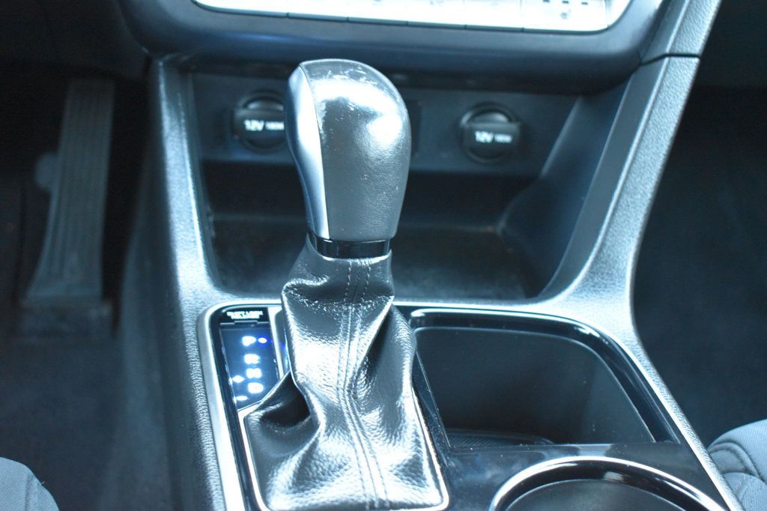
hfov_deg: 38.9
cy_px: 256
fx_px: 1086
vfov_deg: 26.5
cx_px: 384
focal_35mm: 51
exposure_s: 1/4
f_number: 4.5
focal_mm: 34
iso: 3200
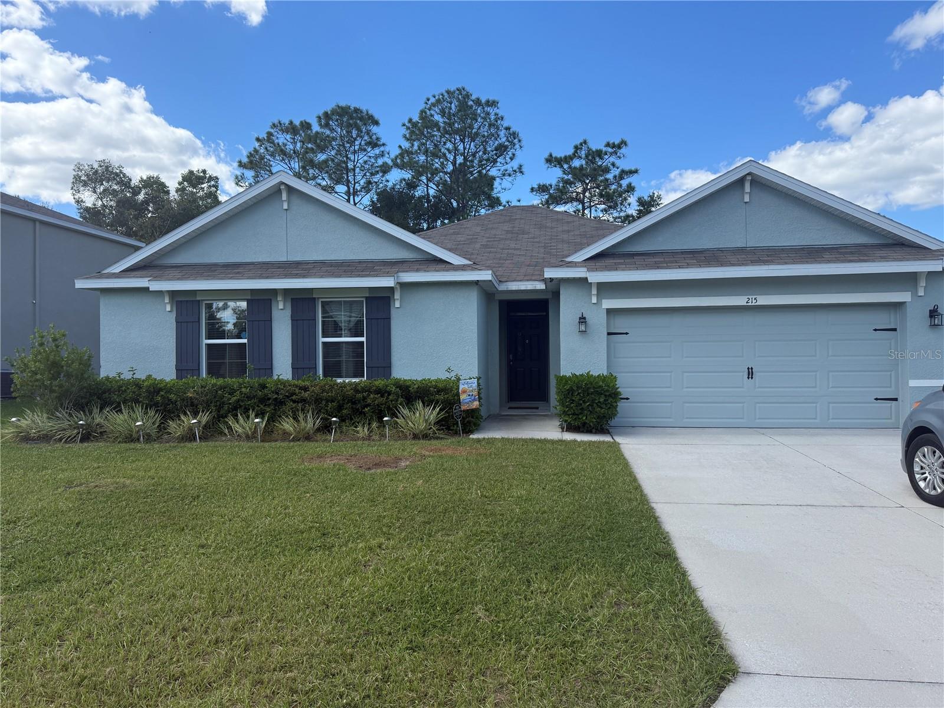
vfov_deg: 56.8
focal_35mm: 24
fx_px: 654
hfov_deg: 71.6
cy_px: 354
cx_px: 472
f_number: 1.78
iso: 100
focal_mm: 6.76
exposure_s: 1/3279
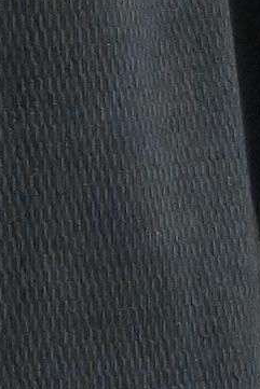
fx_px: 3938
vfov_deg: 5.6
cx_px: -279
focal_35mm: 364
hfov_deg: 3.7
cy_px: -40
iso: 12800
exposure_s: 1/320
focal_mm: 31.5
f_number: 9
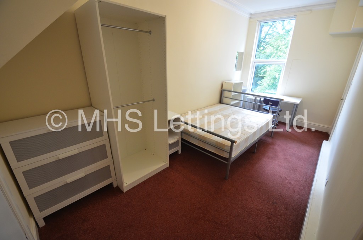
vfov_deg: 77.1
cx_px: 182
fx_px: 151
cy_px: 120
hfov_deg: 100.5
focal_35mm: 15
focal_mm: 10
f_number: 4.5
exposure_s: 1/60
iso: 1000
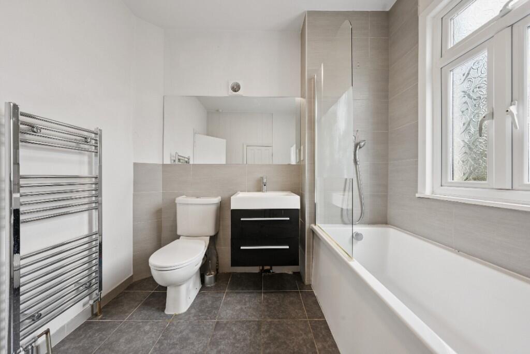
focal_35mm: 12
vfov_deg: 90.0
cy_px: 177
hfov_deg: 112.6
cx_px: 265
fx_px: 177
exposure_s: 1/1.43
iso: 50
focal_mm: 12
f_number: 9.5
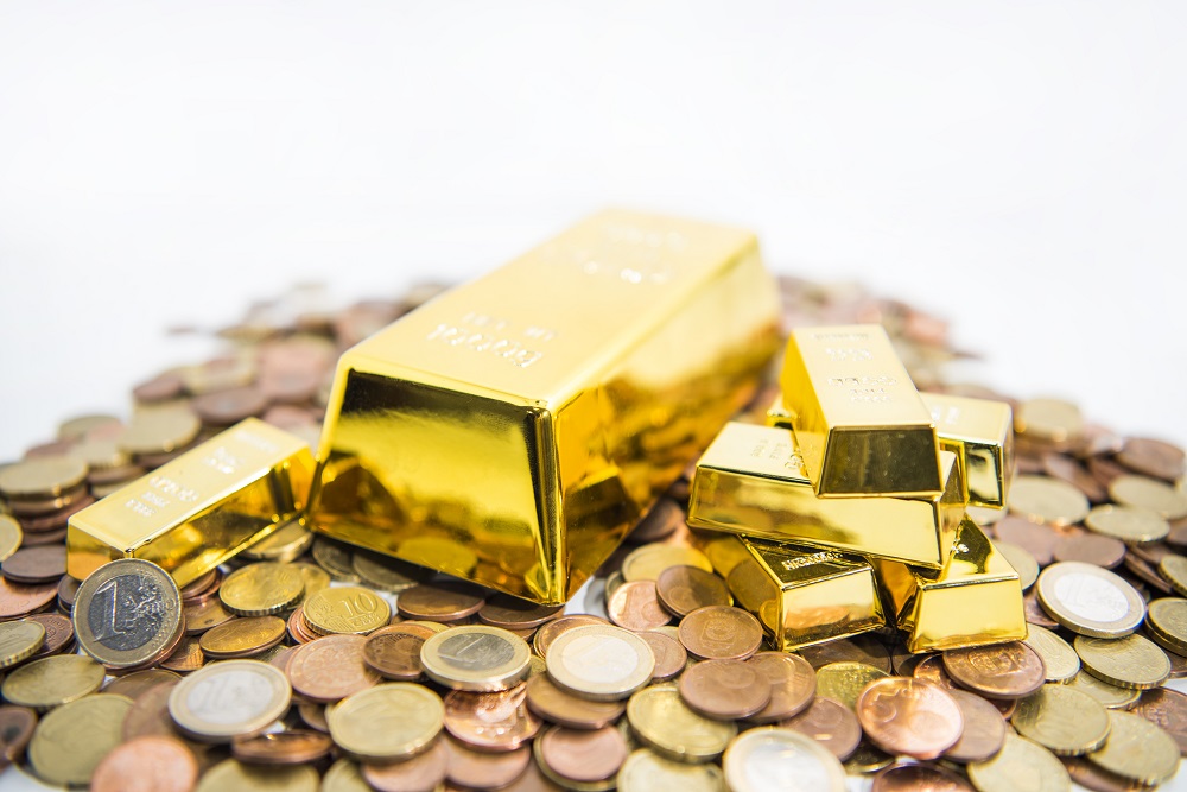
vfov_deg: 35.1
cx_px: 594
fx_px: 1253
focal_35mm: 38
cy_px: 396
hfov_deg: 50.7
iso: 64
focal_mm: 38
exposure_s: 1/50
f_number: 2.8
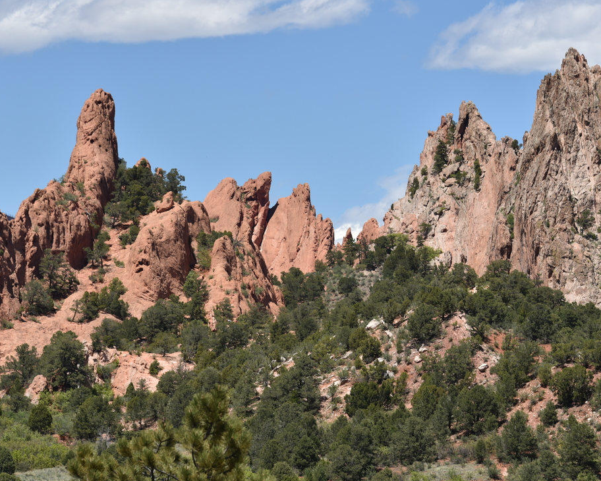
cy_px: 249
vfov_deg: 8.1
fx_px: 3398
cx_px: 328
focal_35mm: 191
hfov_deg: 10.1
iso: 100
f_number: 9
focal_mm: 145
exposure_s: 1/320
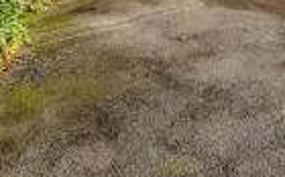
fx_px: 403
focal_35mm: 52
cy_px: -88
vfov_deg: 21.0
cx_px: 366
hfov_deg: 30.8
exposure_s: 1/320
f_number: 8
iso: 160
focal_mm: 10
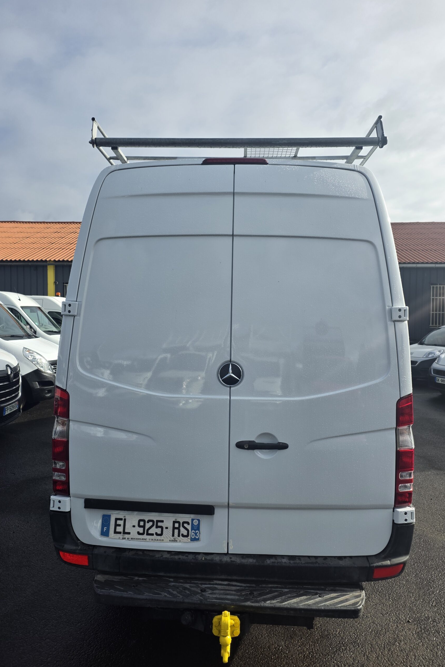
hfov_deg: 53.1
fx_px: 445
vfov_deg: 73.7
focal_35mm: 24
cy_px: 334
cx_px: 215
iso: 80
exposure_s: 1/5608
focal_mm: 6.25
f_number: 1.7
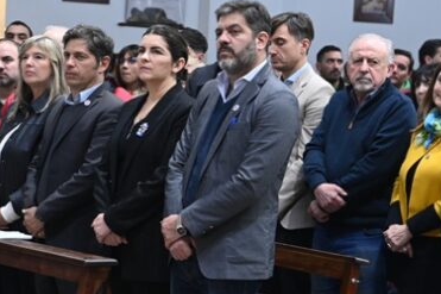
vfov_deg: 9.5
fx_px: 1775
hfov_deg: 14.1
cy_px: 143
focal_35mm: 145
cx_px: 131
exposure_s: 1/125
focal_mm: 70
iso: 5000
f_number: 4
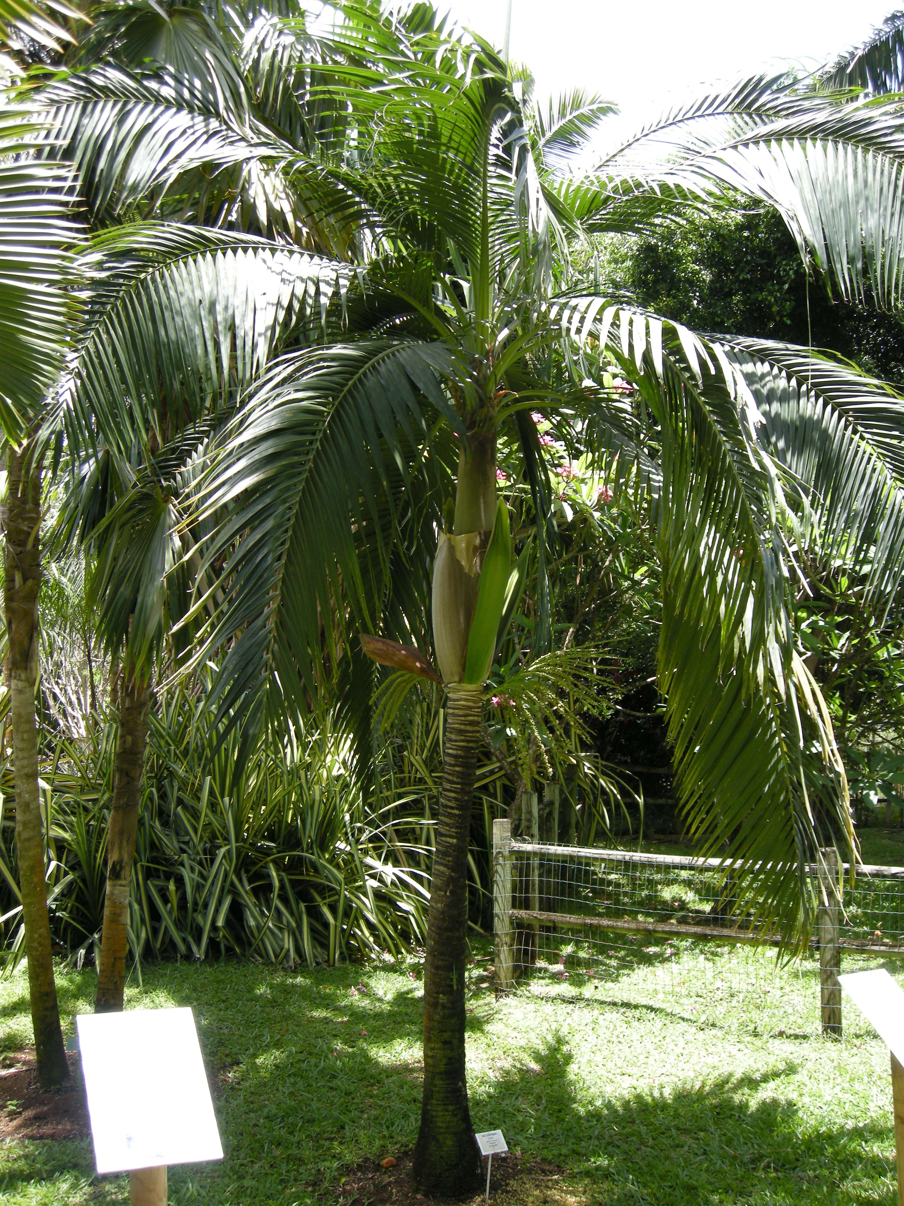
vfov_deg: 52.6
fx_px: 1219
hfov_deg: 40.7
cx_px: 452
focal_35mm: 35
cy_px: 603
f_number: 3.8
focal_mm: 7.5
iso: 64
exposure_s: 1/99.4
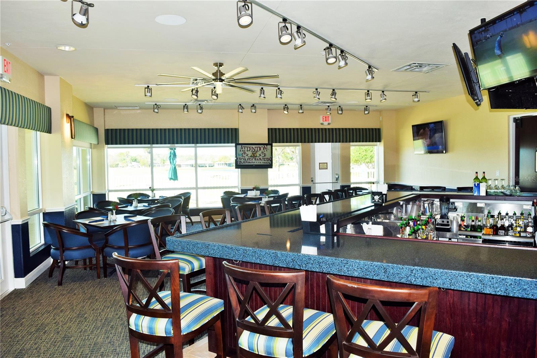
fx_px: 403
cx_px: 268
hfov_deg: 67.4
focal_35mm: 27
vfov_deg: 47.9
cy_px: 179
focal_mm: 18
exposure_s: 1/125
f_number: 5.6
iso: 250
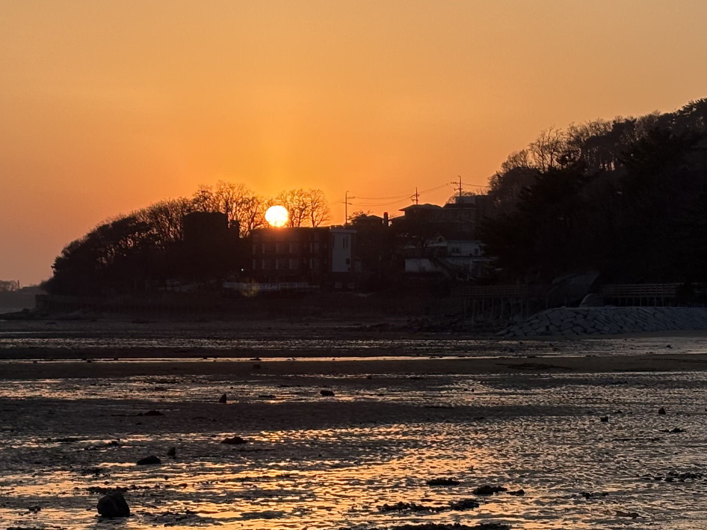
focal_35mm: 112
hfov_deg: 17.6
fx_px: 2287
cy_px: 230
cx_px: 276
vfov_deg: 13.2
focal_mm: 5.96
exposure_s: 1/2141
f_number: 1.6
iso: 32
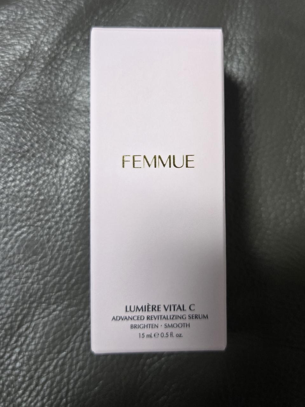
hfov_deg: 58.9
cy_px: 204
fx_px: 270
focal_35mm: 23
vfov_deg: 73.9
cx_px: 152
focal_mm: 5.4
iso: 320
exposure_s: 1/120
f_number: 1.8
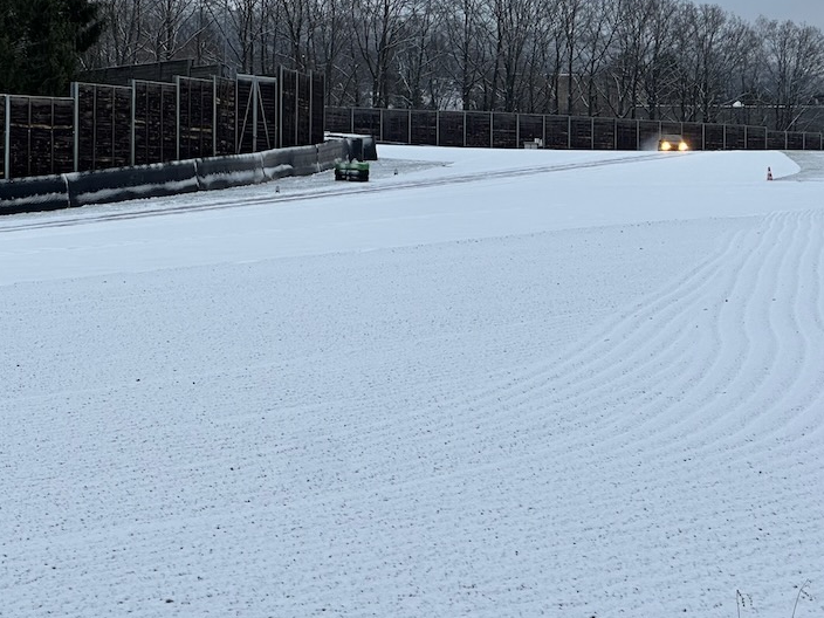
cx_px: 248
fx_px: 3333
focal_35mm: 140
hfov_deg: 14.1
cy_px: 172
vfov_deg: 10.6
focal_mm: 9
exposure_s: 1/99
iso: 40
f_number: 2.8
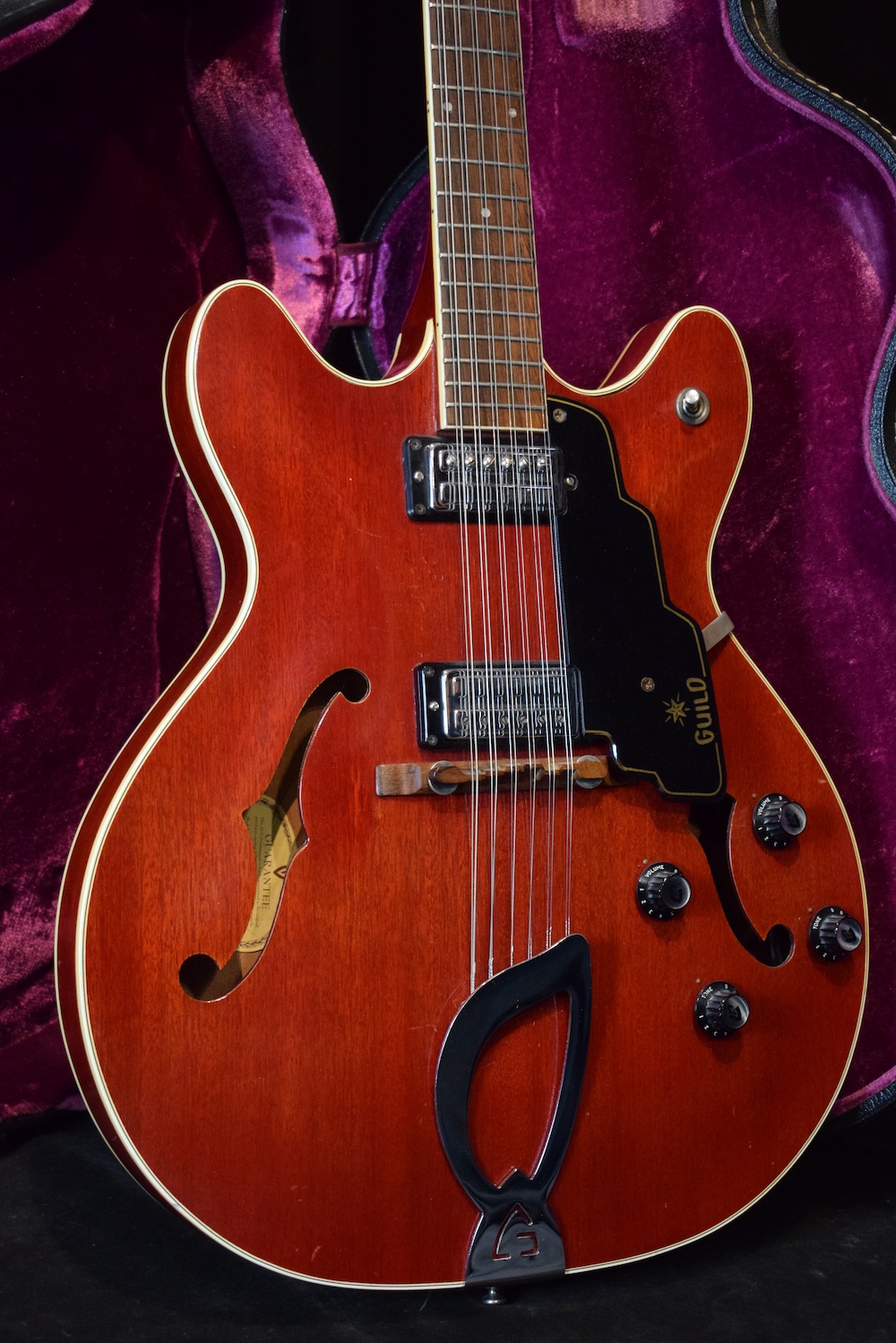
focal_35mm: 63
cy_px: 672
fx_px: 2352
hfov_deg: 21.6
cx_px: 448
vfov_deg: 31.9
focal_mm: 42
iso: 2800
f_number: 5
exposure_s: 1/30
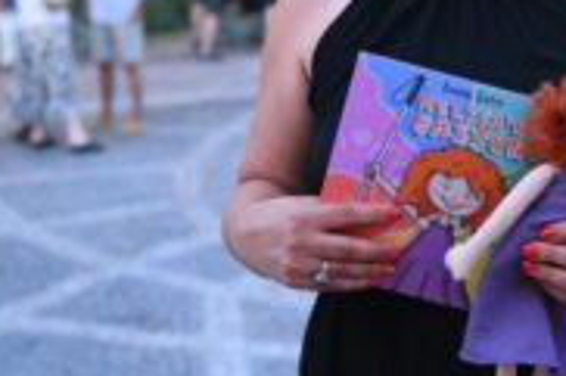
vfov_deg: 12.7
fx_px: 1681
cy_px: 71
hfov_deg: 18.8
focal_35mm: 107
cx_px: 494
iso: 3200
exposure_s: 1/200
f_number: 2.8
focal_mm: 38
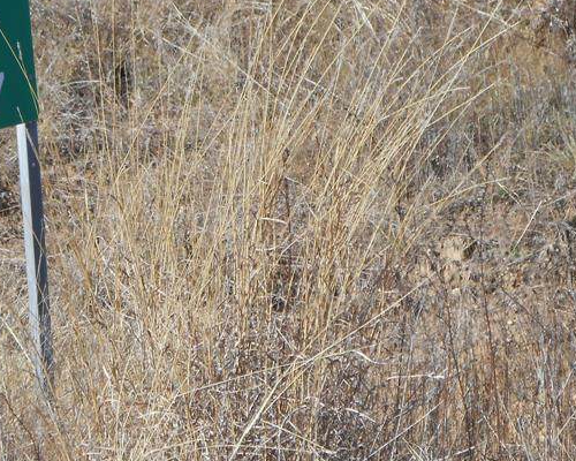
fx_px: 3171
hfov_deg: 10.3
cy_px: 55
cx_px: 56
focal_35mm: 186
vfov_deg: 8.3
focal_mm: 16.5
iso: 80
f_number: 4.6
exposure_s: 1/400
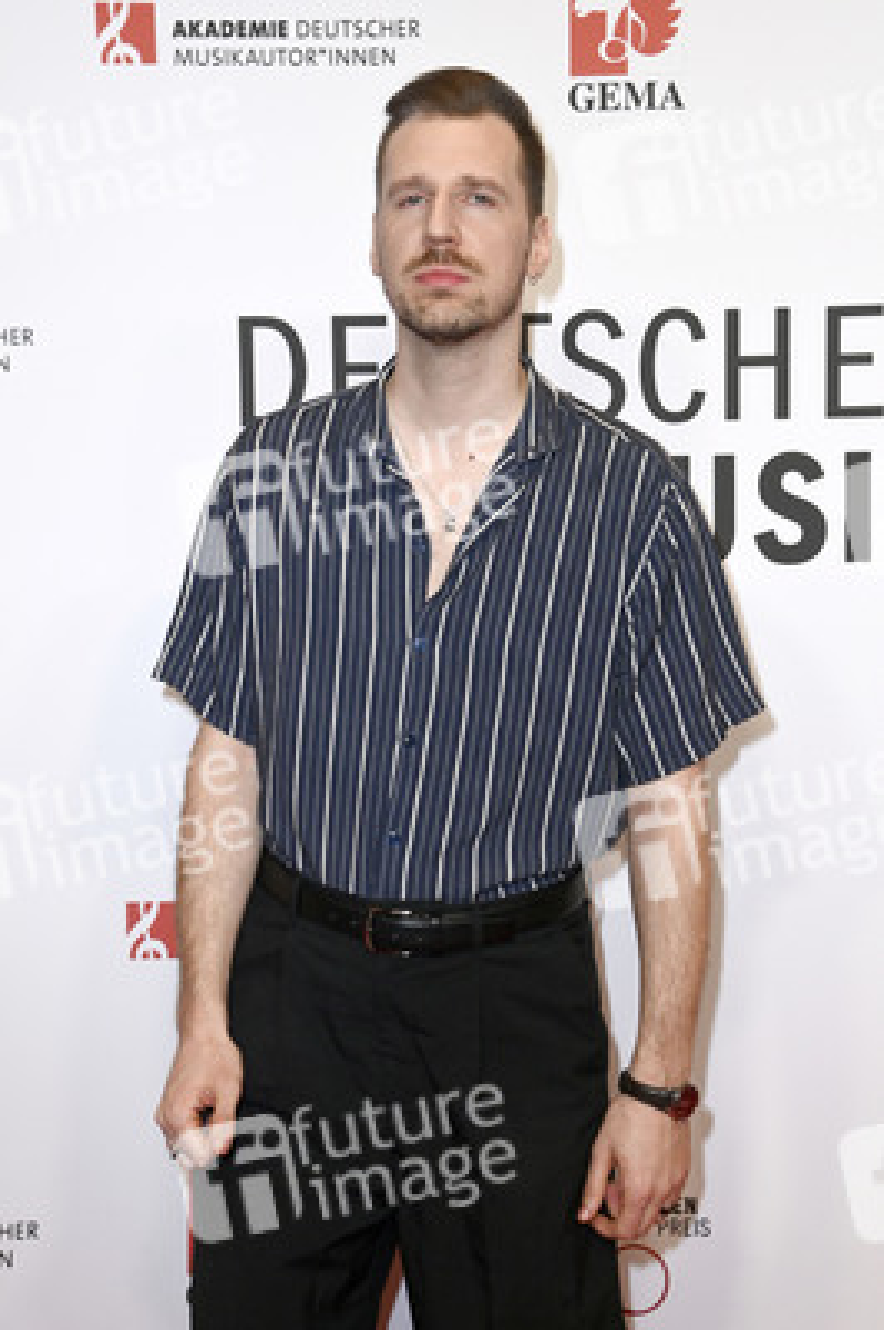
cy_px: 665
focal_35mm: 68
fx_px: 2509
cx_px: 442
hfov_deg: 20.0
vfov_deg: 29.7
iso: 800
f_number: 5.6
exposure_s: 1/250
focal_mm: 68
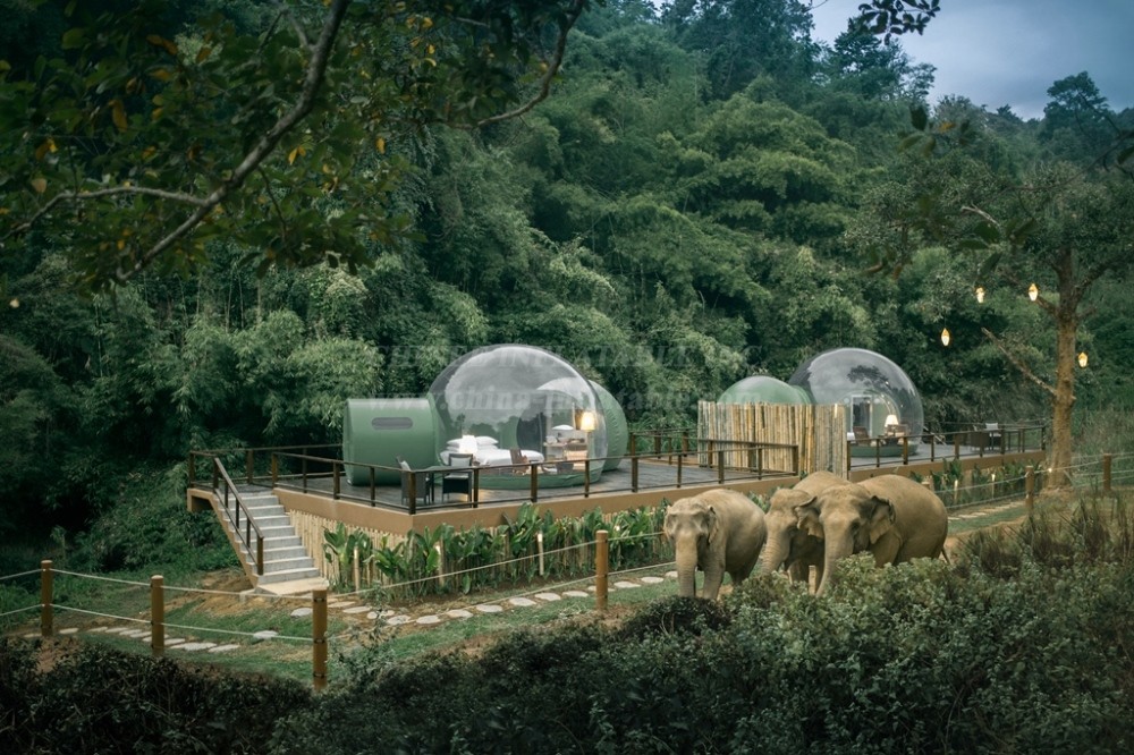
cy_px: 378
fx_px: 1102
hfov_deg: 54.5
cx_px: 567
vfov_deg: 37.8
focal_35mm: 35
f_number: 1.8
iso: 1600
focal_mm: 35
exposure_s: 1/50
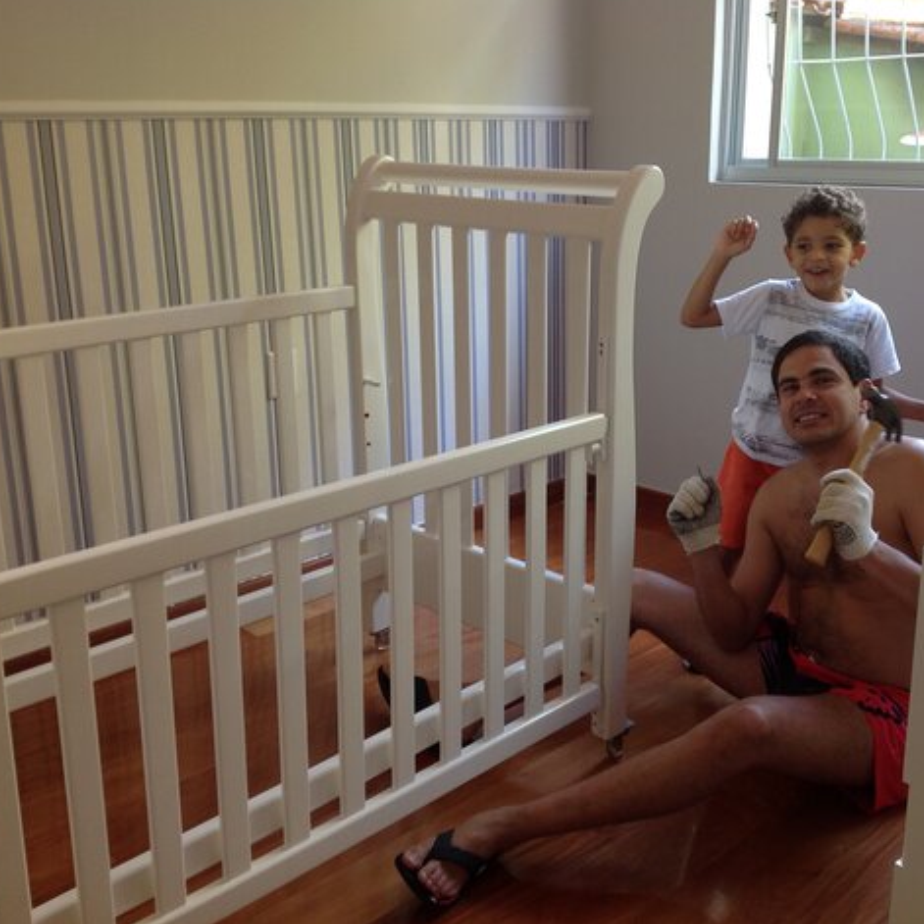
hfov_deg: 39.9
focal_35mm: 42
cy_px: 459
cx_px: 536
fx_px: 1268
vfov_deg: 40.0
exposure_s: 1/24
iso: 64
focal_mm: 4.28
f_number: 2.4
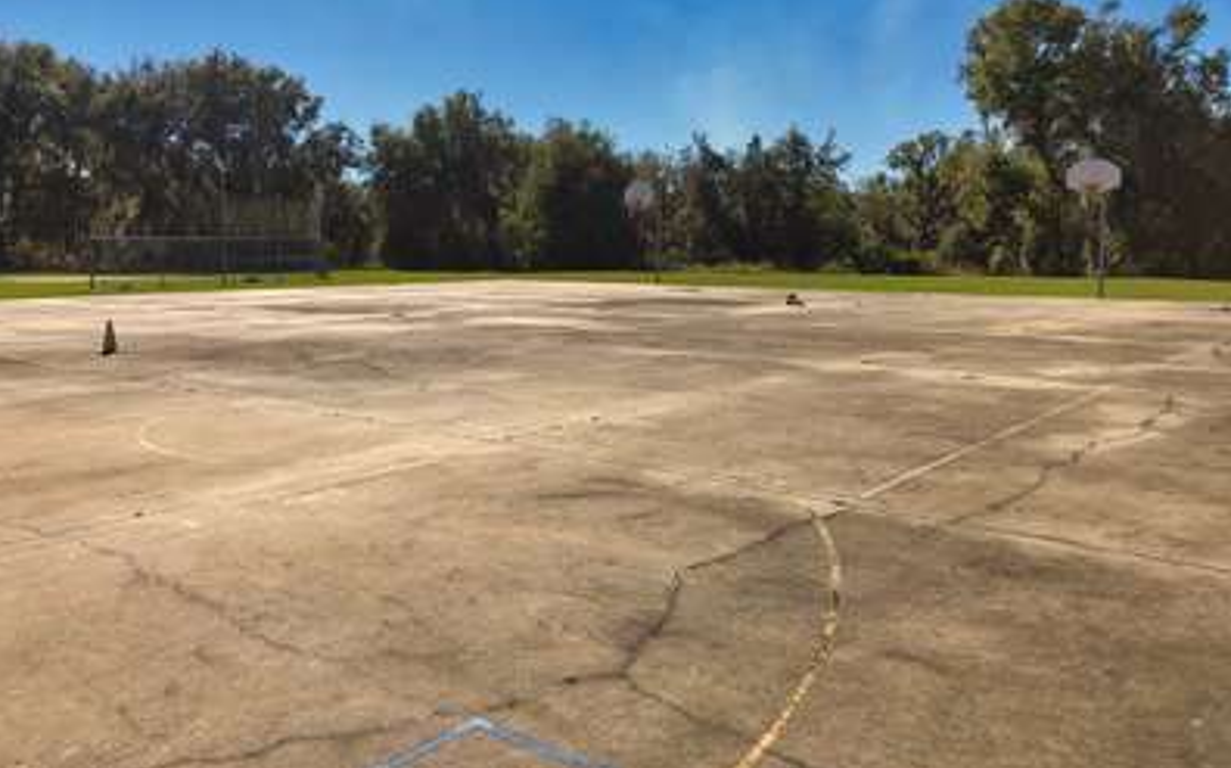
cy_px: 311
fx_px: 1006
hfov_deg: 62.9
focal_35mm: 30
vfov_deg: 41.6
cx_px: 612
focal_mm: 4
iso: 20
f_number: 1.8
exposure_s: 1/3436
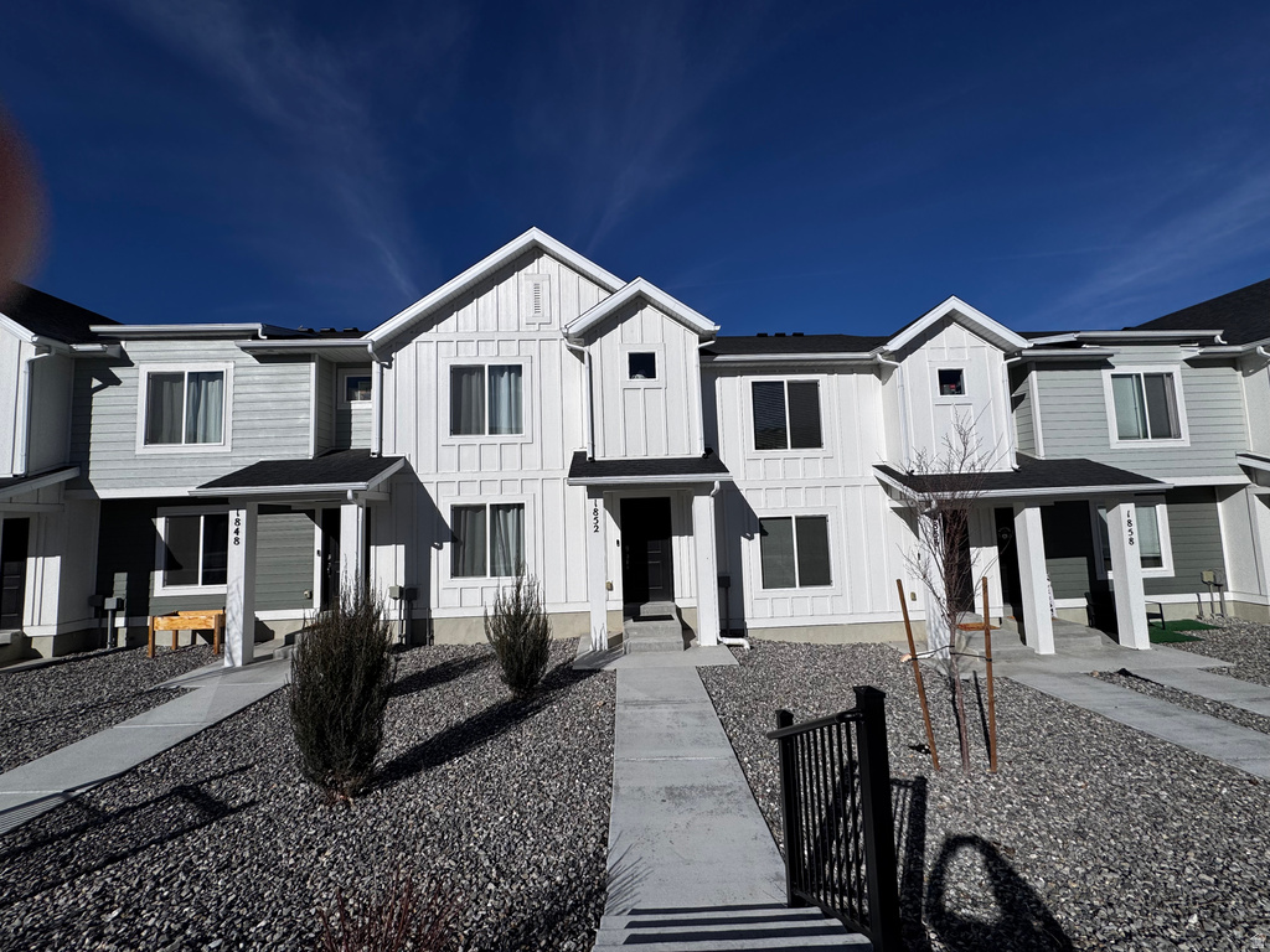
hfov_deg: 102.1
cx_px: 635
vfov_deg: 85.7
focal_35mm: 14
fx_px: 514
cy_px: 476
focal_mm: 2.22
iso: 32
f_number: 2.2
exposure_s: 1/6135
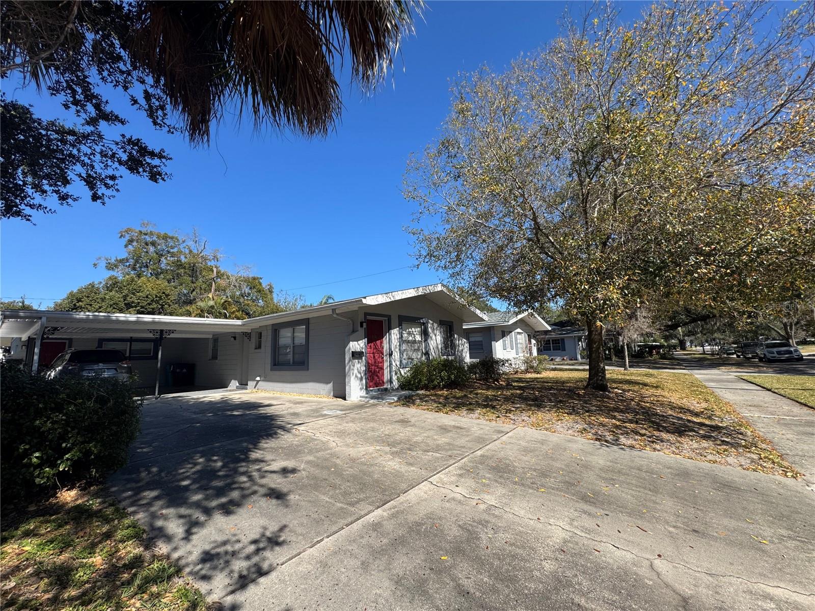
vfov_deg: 85.7
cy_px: 306
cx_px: 408
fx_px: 330
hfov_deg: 102.1
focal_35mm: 14
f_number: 2.2
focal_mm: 2.22
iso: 50
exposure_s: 1/1370
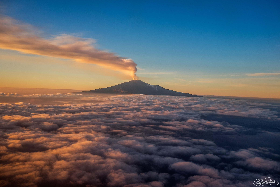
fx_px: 319
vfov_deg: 32.6
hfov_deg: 47.4
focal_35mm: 41
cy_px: 94
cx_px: 140
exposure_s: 1/300
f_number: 5.6
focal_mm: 27
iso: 400
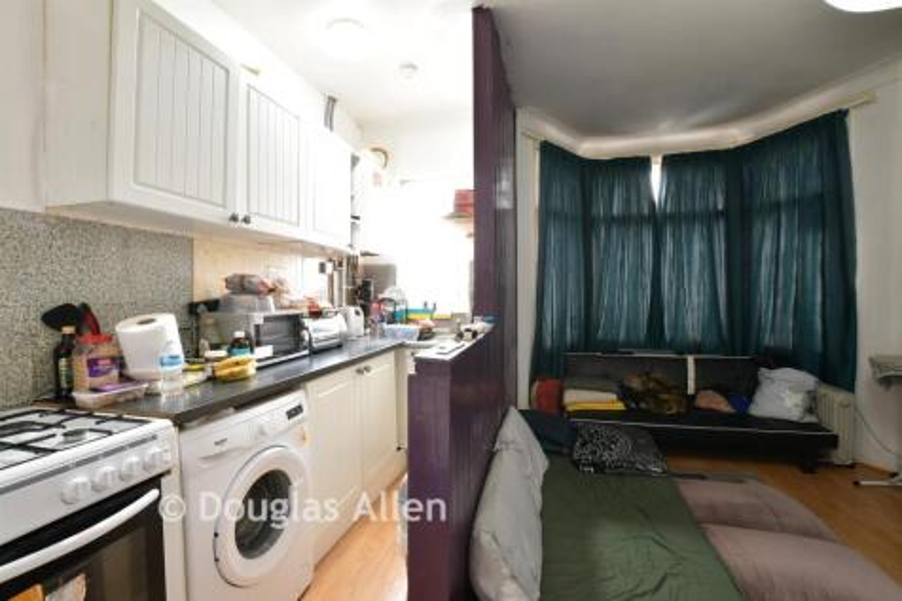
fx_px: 376
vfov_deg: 77.3
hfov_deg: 100.4
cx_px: 451
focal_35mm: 15
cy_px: 300
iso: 250
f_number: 8
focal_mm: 10
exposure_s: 1/2
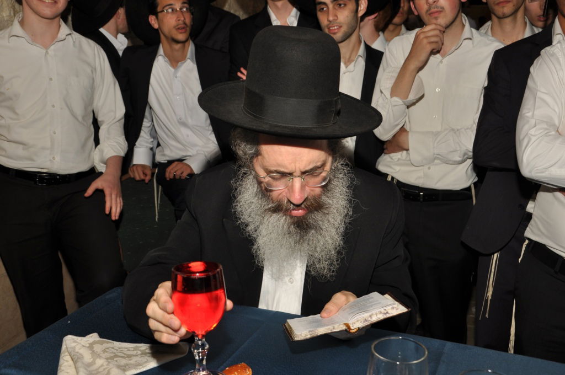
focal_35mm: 42
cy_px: 188
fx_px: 658
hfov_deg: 46.5
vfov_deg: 31.8
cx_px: 282
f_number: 7.1
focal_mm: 28
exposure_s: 1/60
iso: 200
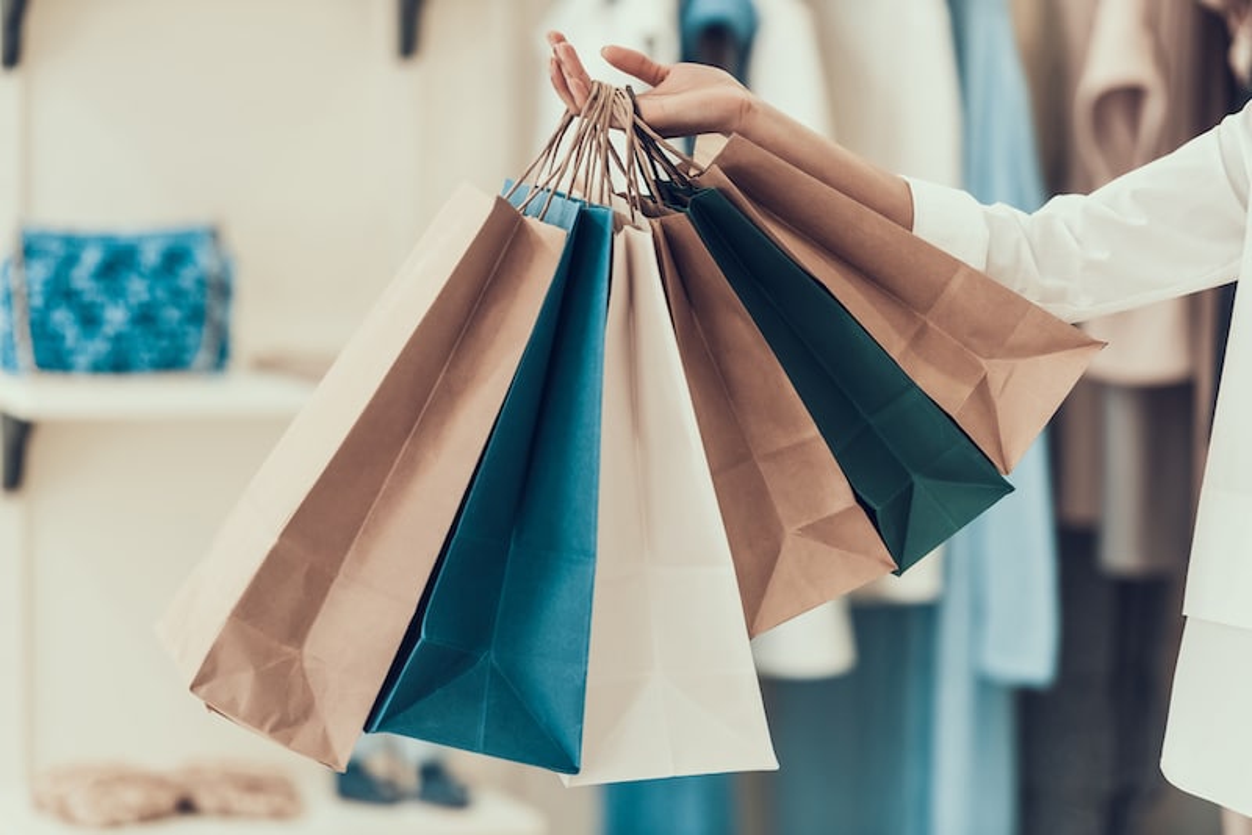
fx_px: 5740
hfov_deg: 12.4
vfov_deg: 8.3
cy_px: 418
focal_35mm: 165
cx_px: 626
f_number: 2.8
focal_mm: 165
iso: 800
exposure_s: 1/125
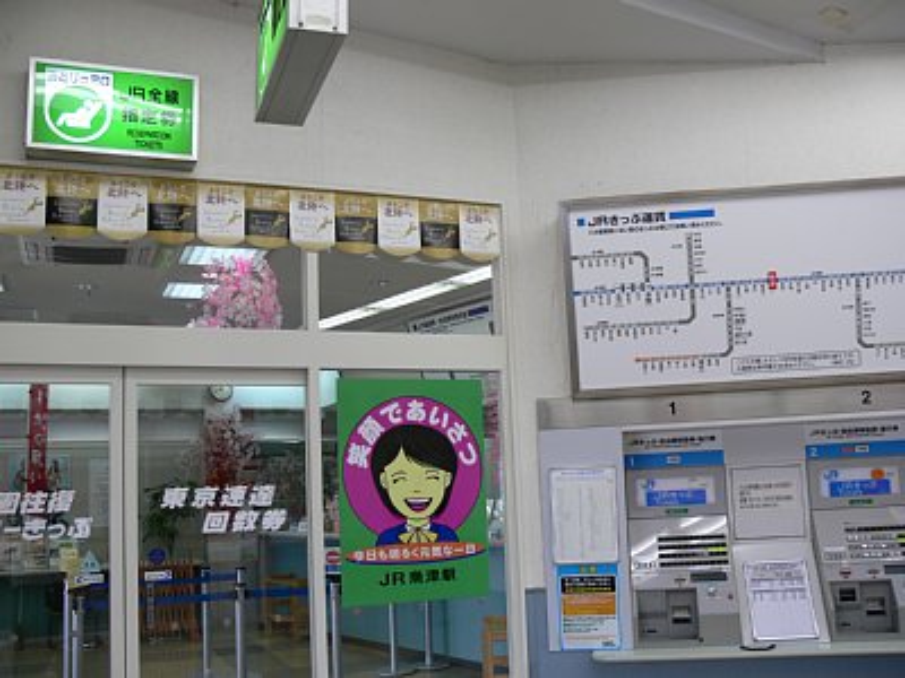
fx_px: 915
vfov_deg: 40.7
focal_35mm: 35
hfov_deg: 52.6
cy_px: 339
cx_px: 452
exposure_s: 1/50
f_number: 2.8
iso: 80
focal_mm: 7.4
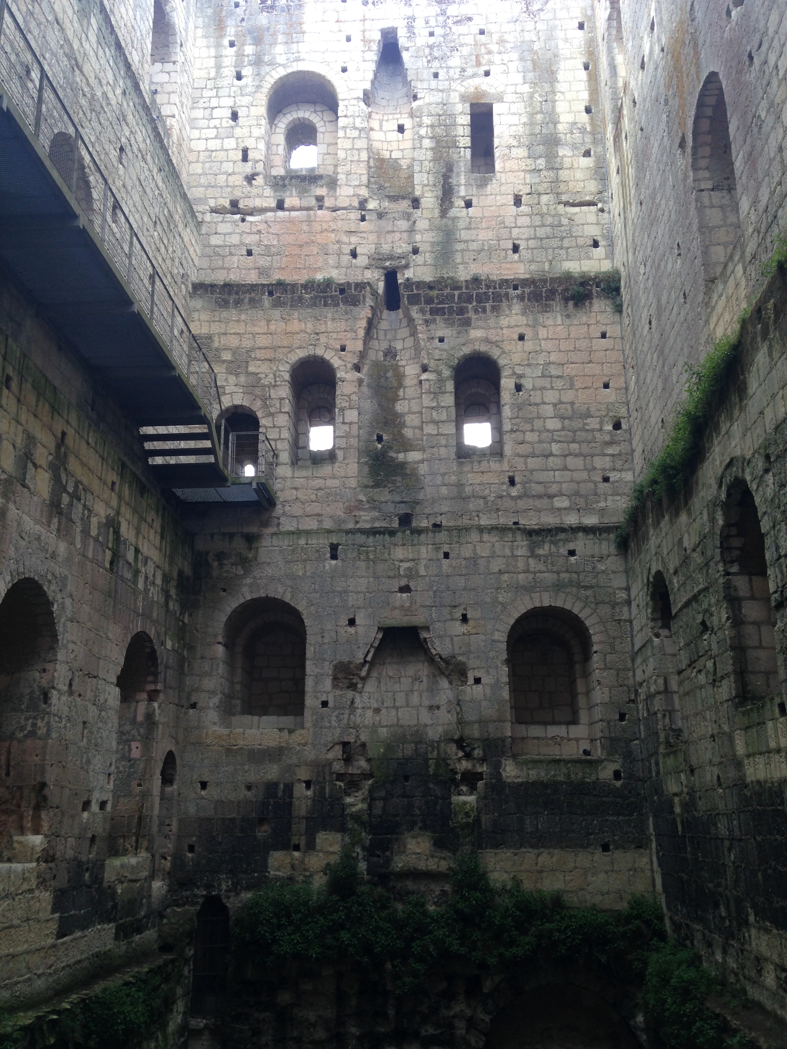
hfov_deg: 42.9
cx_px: 394
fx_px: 1000
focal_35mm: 33
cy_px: 524
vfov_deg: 55.4
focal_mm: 4.12
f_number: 2.4
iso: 64
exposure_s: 1/120
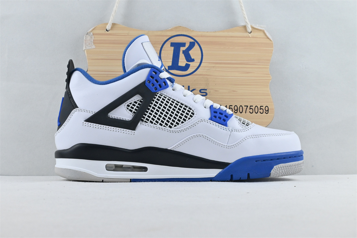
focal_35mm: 44
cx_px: 178
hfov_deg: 45.0
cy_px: 119
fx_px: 431
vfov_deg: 30.8
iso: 1000
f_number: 10
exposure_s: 1/160
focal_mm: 29
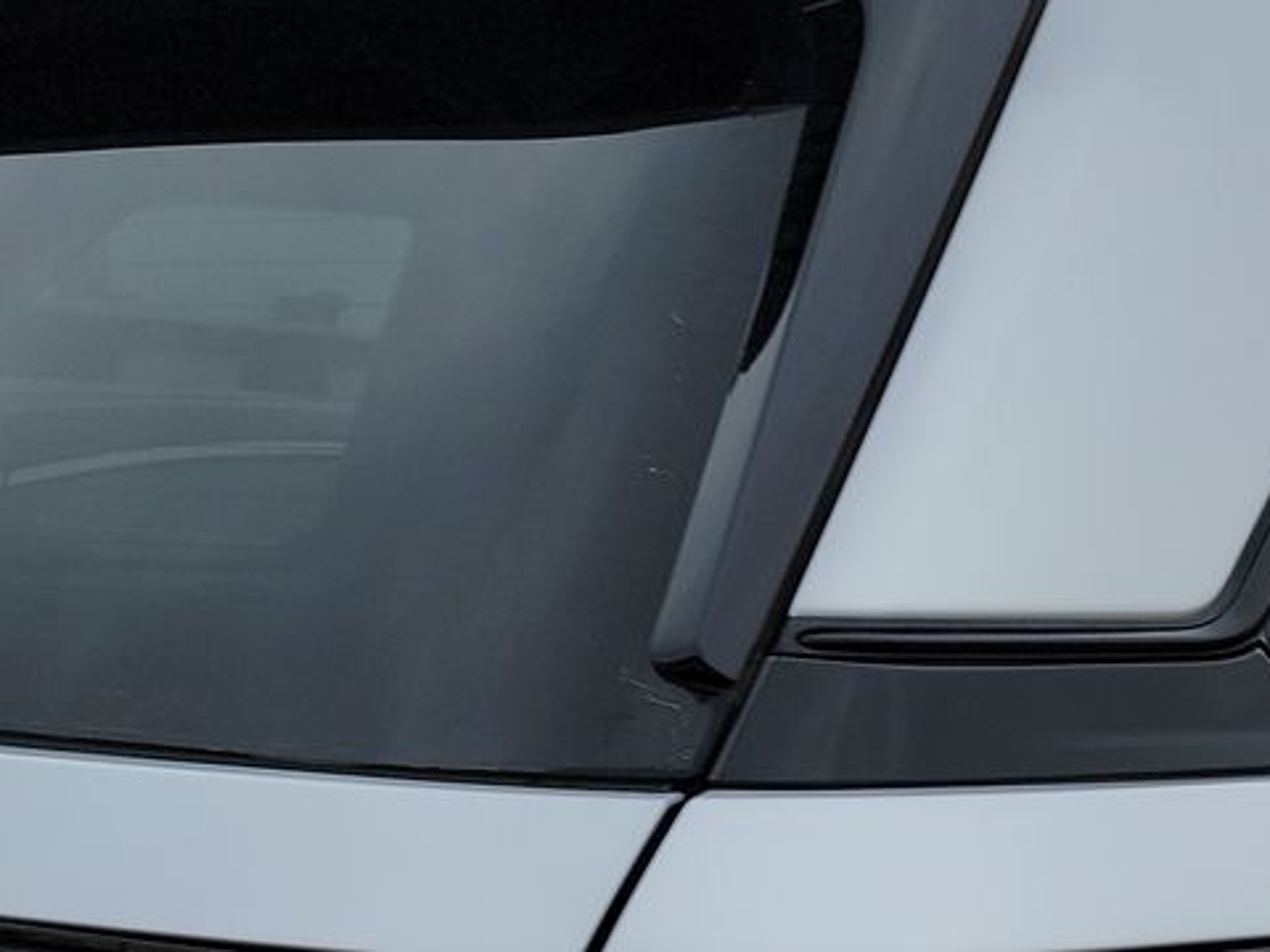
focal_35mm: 80
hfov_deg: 23.8
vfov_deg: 17.7
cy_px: 1100
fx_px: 2935
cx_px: 1138
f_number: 1.8
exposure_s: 1/254
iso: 50
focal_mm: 6.7
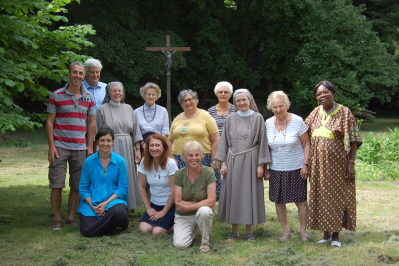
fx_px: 581
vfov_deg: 25.7
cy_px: 133
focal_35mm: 52
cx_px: 200
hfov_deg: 37.9
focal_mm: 35
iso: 200
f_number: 7.1
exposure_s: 1/200
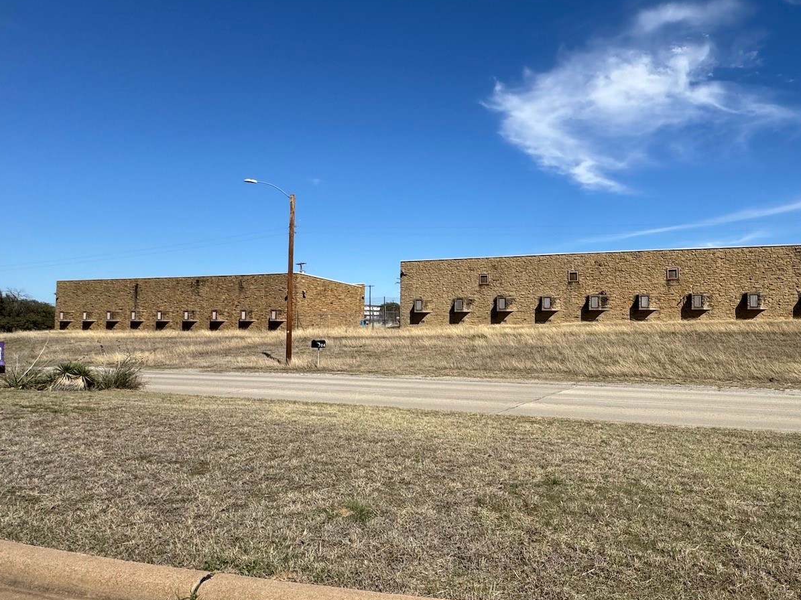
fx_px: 555
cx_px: 596
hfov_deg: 67.3
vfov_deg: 56.8
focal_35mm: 24
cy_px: 302
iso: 50
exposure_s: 1/2985
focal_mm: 2.22
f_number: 2.2
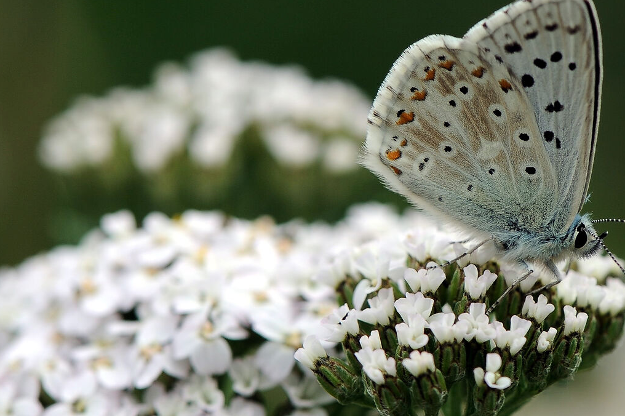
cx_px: 421
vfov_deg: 5.5
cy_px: 209
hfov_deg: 8.3
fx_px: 4303
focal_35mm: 248
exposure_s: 1/250
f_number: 8
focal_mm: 105
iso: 200
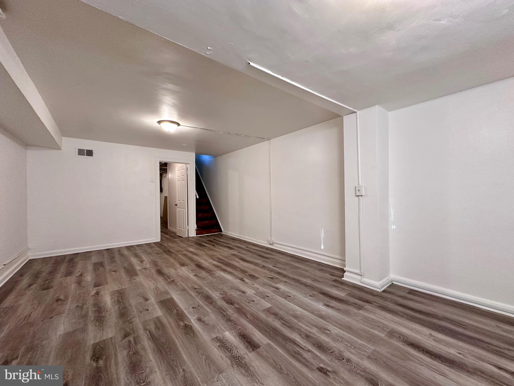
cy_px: 193
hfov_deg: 102.1
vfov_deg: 85.7
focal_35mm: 14
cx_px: 257
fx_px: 208
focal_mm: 2.22
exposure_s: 1/60
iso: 250
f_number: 2.2
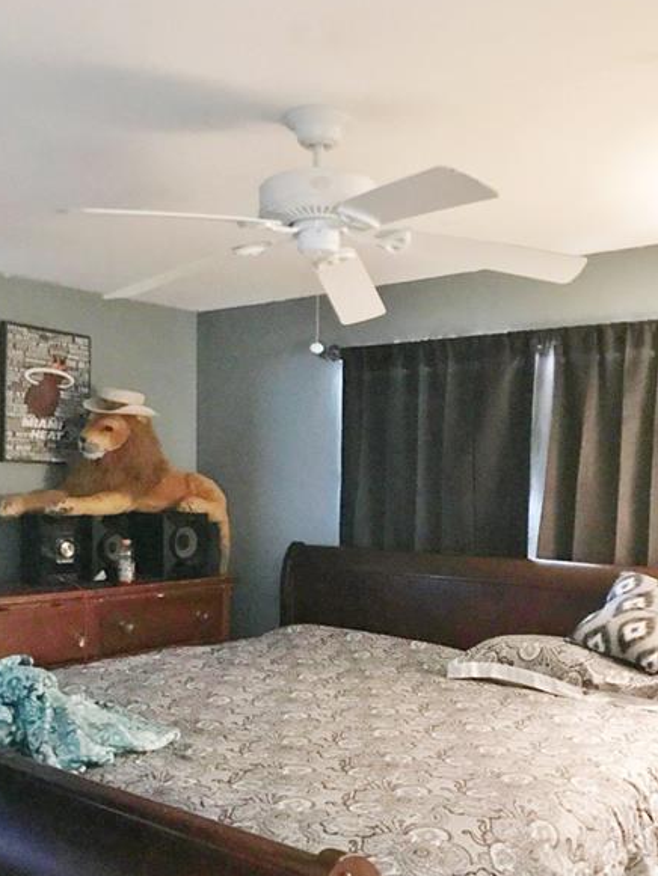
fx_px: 937
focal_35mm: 37
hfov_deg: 38.7
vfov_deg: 49.5
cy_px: 562
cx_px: 321
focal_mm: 3.99
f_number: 1.8
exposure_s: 1/4
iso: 200
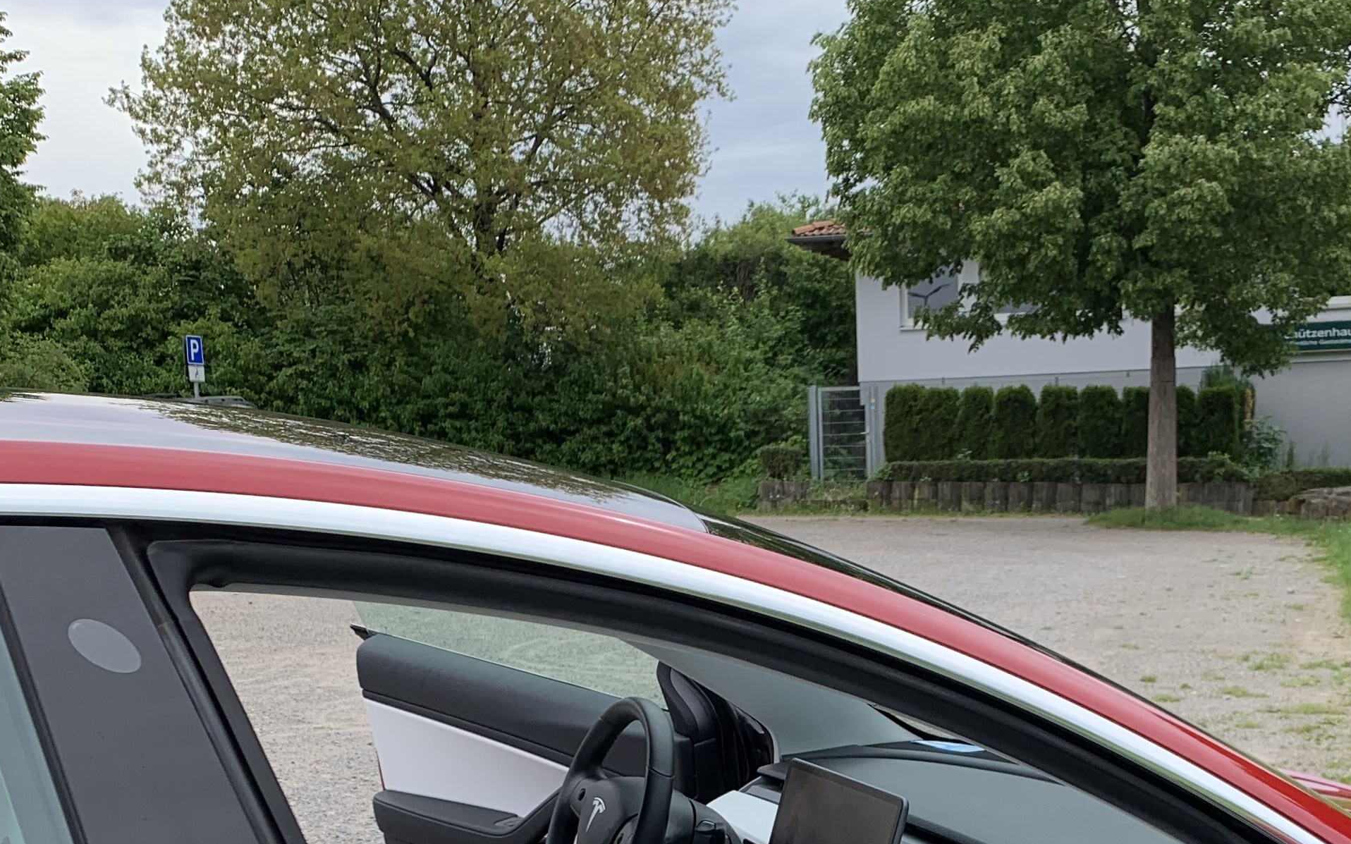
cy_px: 962
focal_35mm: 58
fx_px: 2135
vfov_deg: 21.1
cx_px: 846
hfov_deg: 34.9
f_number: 1.8
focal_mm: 4.25
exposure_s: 1/911
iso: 25
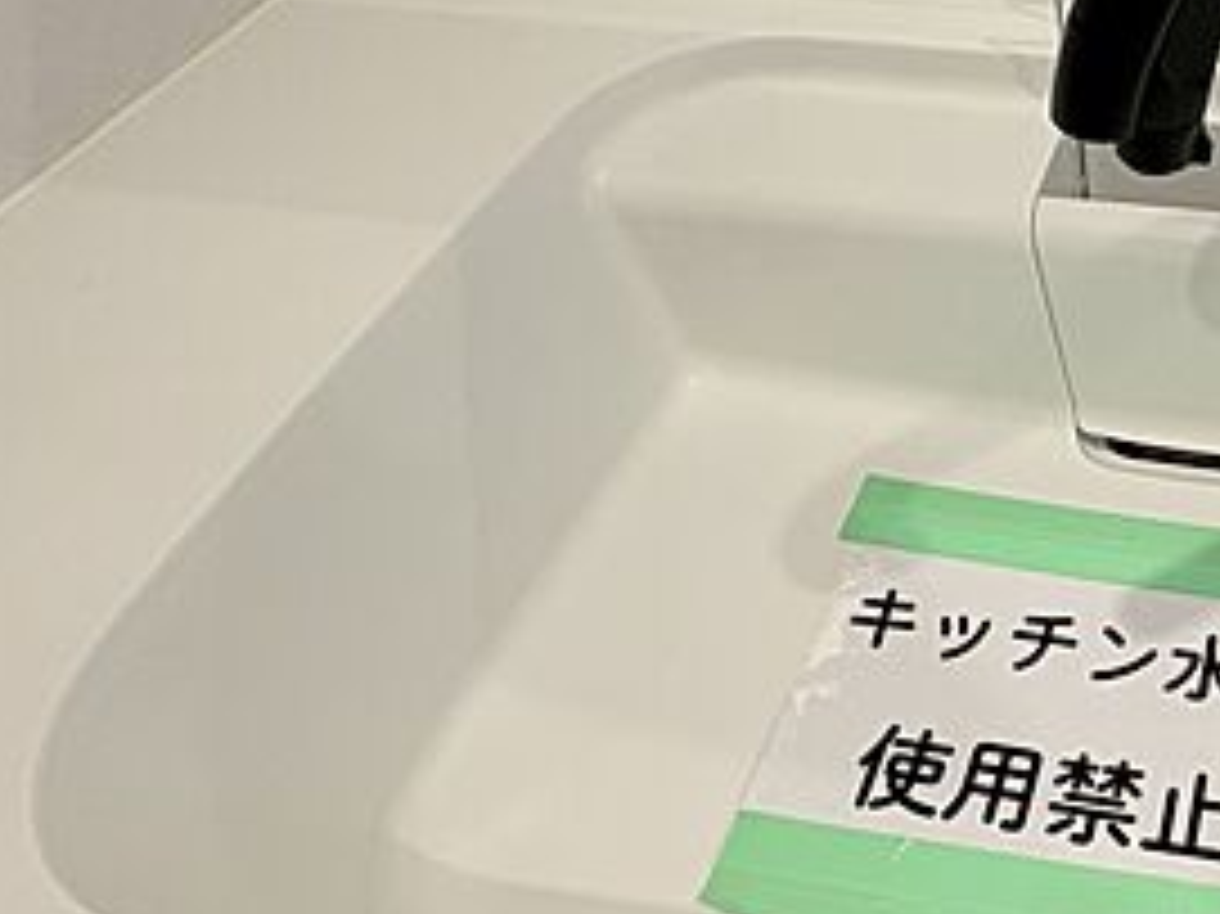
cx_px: 1220
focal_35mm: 32
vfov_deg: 44.0
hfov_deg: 47.3
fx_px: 1127
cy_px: 394
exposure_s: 1/100
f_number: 2.2
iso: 125
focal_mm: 2.22
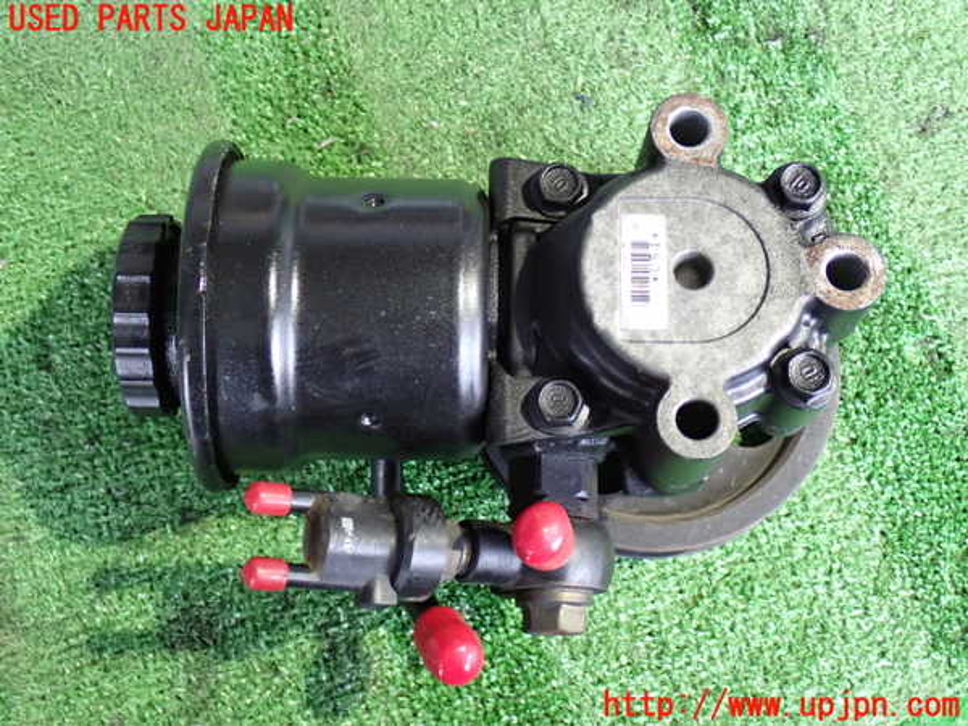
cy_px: 363
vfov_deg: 29.1
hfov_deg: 38.2
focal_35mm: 50
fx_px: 1398
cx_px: 484
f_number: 3.2
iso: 800
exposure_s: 1/15
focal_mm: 9.01
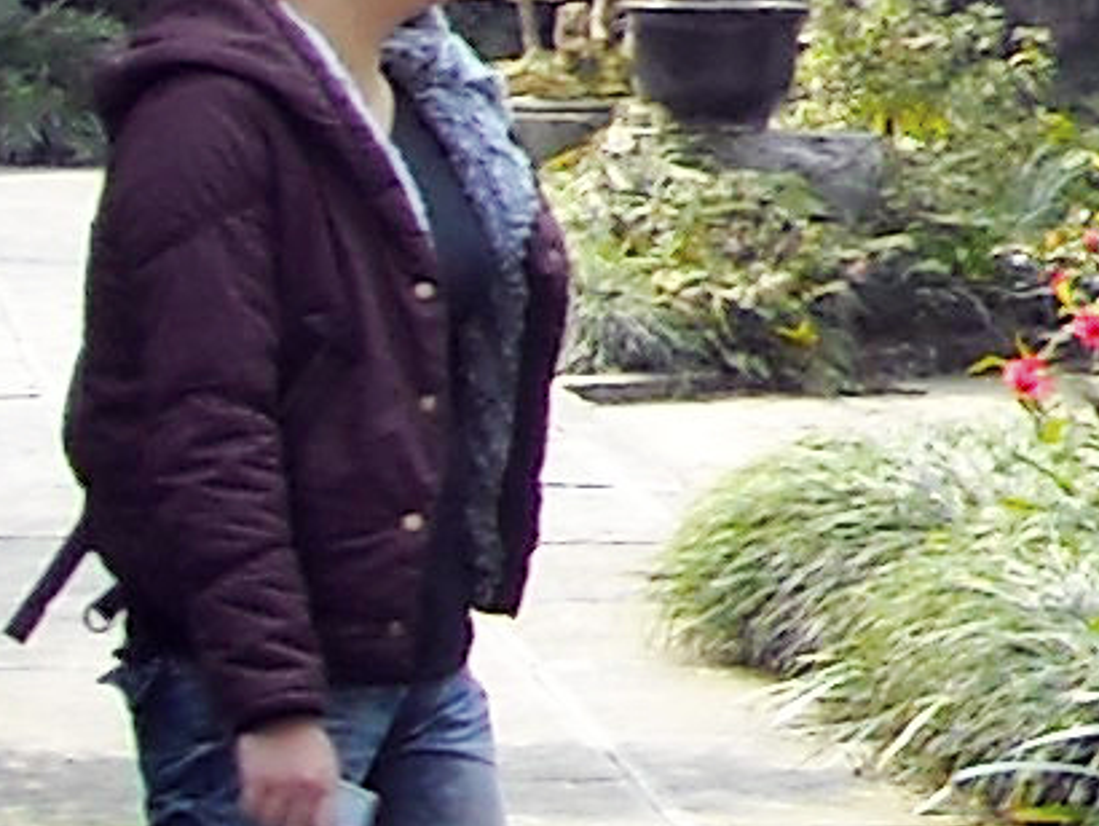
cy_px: -1035
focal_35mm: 262
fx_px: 8323
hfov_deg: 6.6
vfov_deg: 5.5
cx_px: 3696
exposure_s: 1/168
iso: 64
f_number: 2.8
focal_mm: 5.7
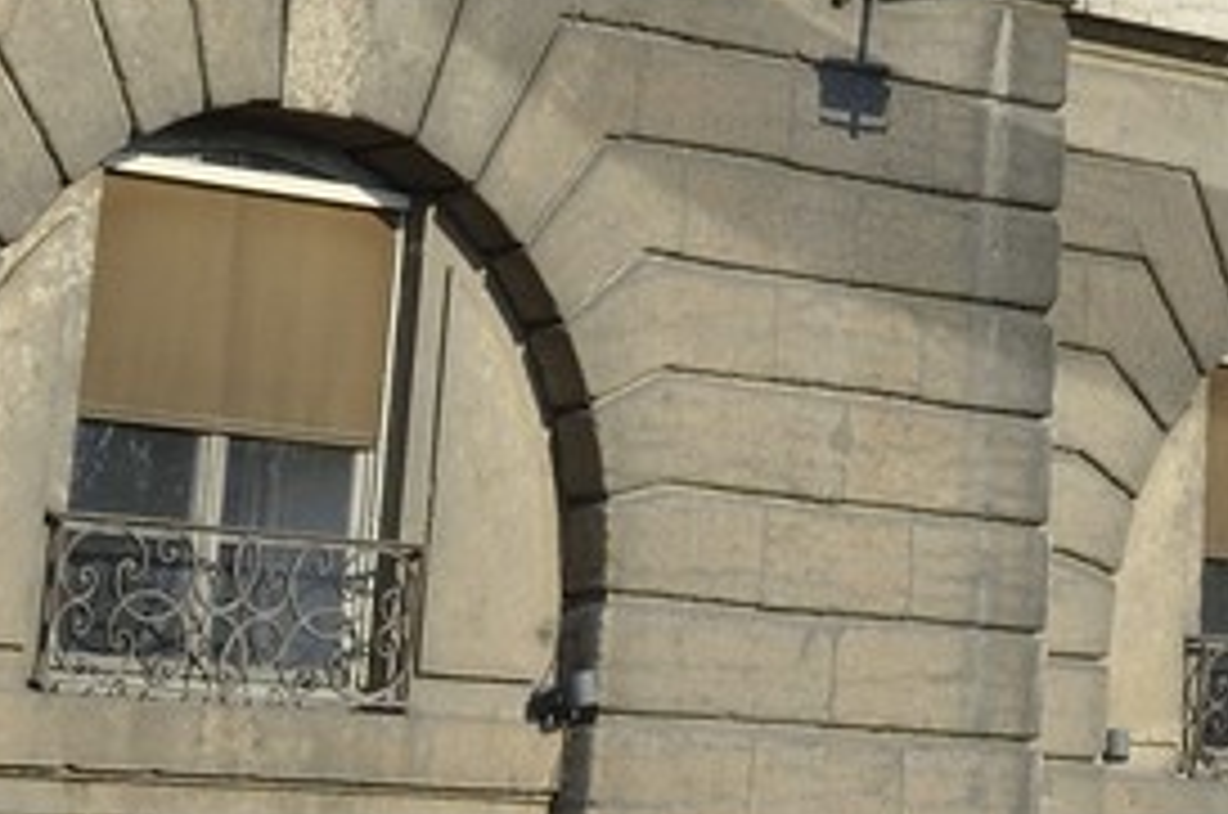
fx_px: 6197
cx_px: 1633
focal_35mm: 182
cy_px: -1412
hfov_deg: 11.0
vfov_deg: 6.9
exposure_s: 1/160
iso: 200
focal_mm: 31
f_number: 16
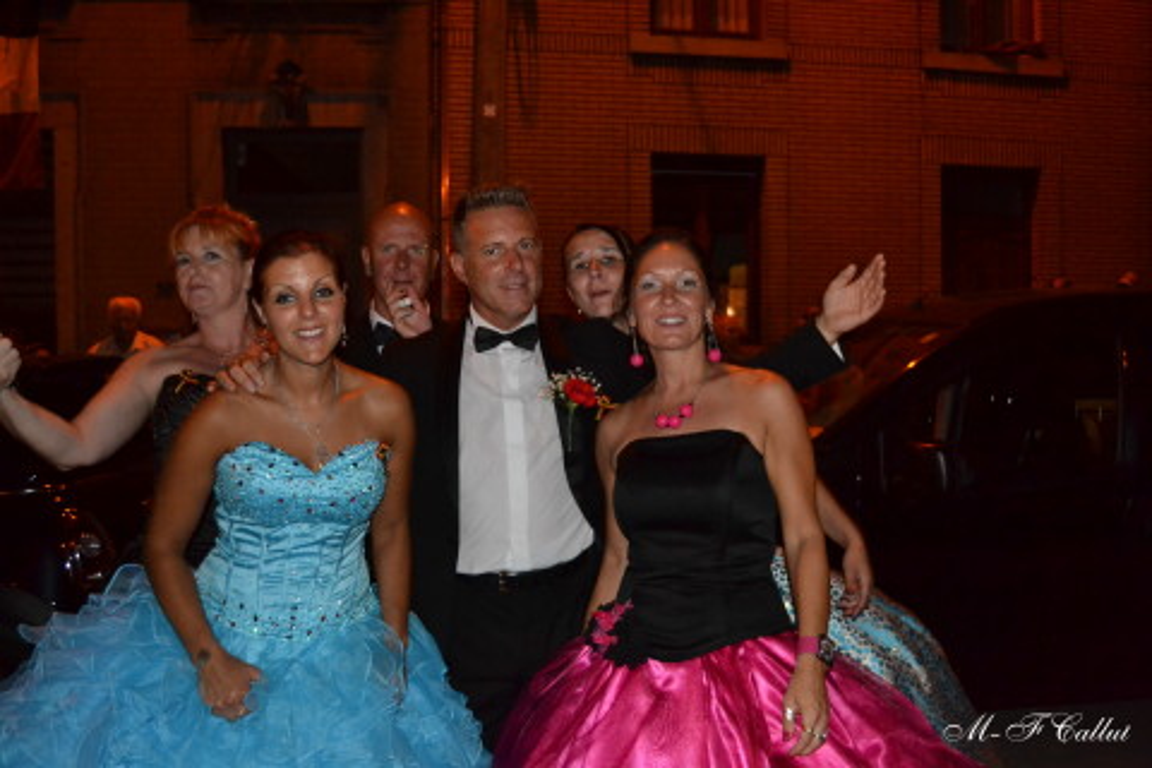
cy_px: 384
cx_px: 576
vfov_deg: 43.6
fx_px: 960
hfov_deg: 61.9
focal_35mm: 30
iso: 3200
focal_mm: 20
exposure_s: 1/60
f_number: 3.5
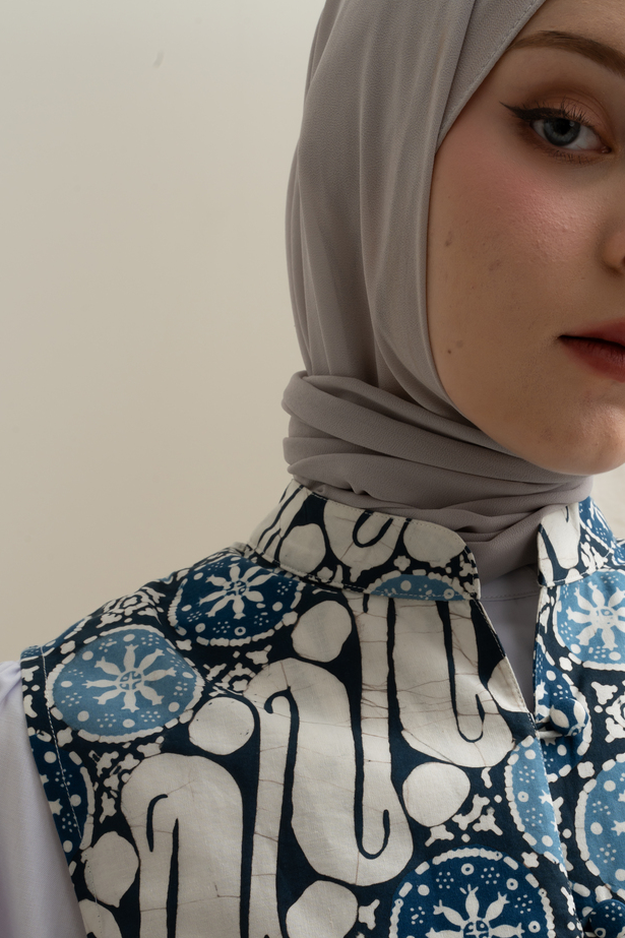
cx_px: 438
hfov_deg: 22.5
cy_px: 655
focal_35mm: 60
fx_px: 1563
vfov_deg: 33.0
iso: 100
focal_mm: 41
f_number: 16
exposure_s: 1/160
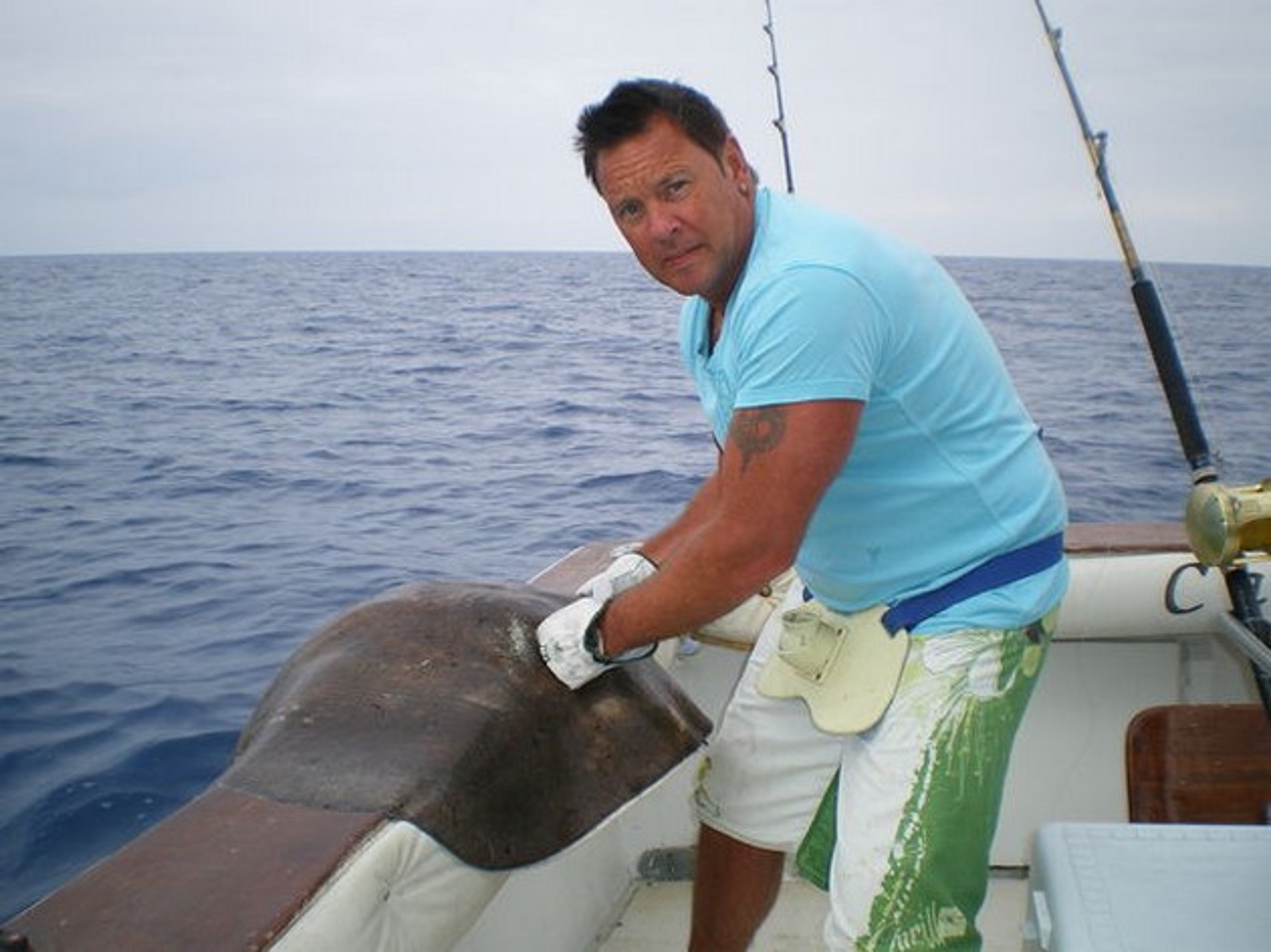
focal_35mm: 36
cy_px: 476
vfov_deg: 39.6
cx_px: 636
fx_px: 1321
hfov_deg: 51.4
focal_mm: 6.3
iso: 50
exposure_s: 1/320
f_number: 4.6
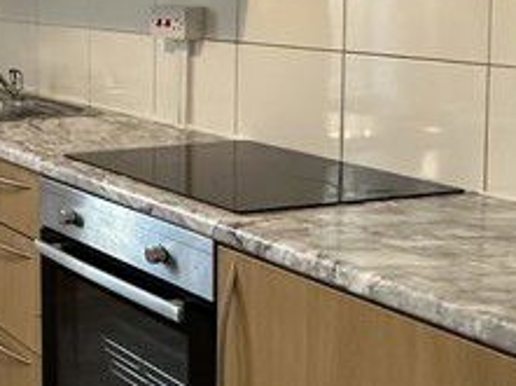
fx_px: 967
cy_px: 44
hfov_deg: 24.1
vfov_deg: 22.0
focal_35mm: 65
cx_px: -238
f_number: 2.2
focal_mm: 2.22
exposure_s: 1/100
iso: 250
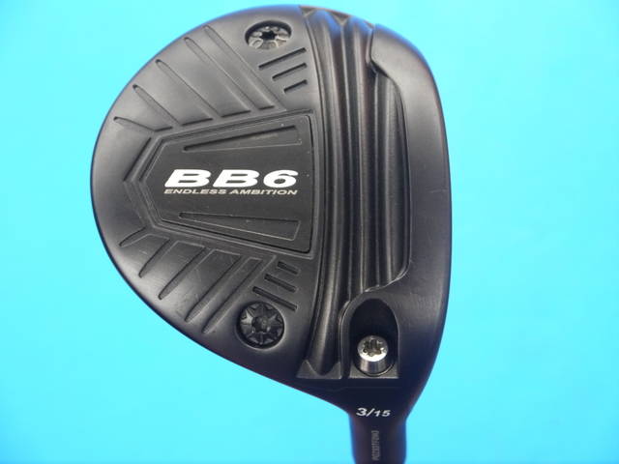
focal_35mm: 74
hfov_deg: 26.3
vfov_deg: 19.9
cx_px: 310
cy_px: 232
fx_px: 1323
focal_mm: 37
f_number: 5.4
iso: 800
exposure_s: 1/50
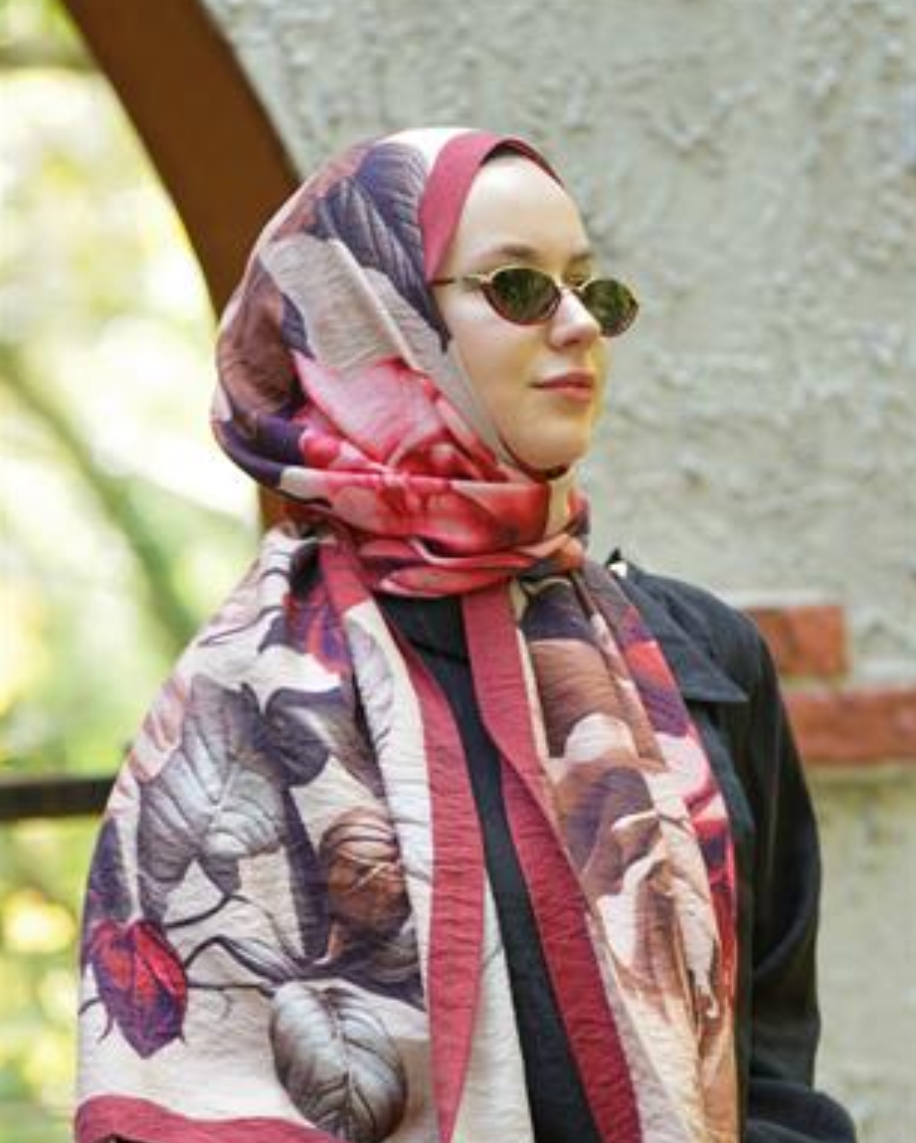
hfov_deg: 8.1
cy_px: 677
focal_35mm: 191
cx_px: 457
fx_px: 6465
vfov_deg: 10.1
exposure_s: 1/100
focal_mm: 168
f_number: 5
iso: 640
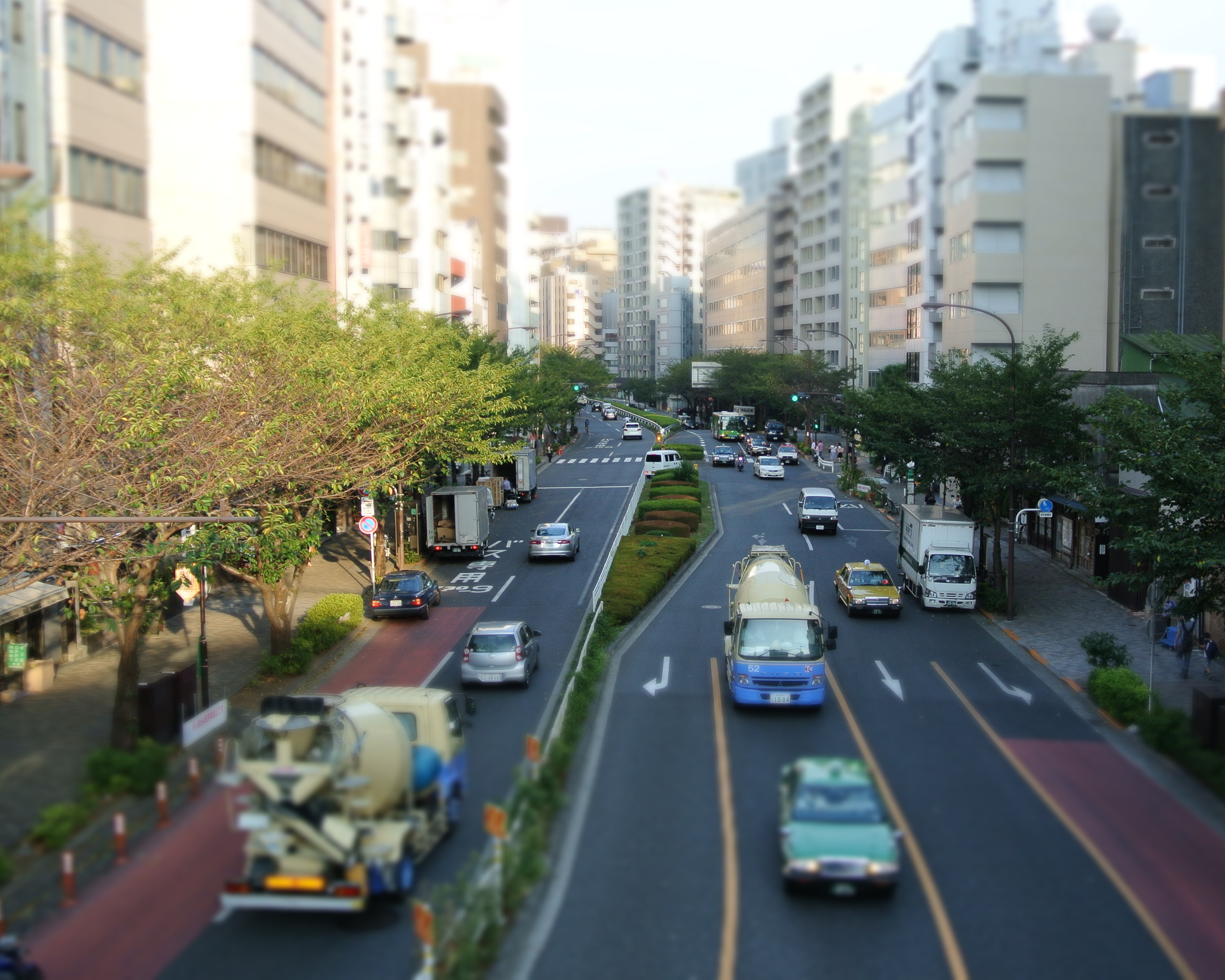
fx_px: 1486
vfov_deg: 36.5
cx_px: 691
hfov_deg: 44.7
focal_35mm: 41
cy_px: 483
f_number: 4
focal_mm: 13.6
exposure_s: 1/160
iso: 100
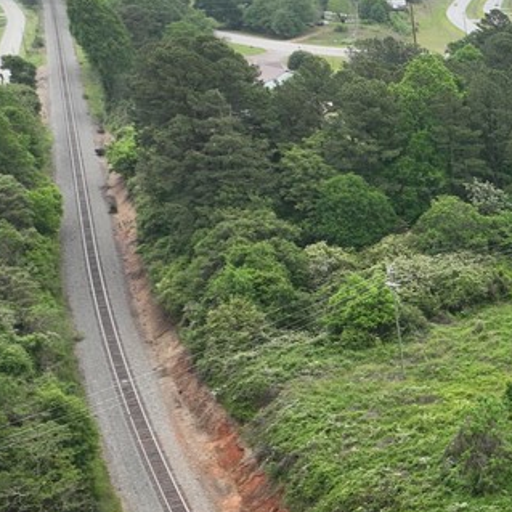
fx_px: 1138
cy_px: 356
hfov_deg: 21.5
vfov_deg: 25.2
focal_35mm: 68
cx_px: 753
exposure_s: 1/120
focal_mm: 12.29
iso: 260
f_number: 2.8
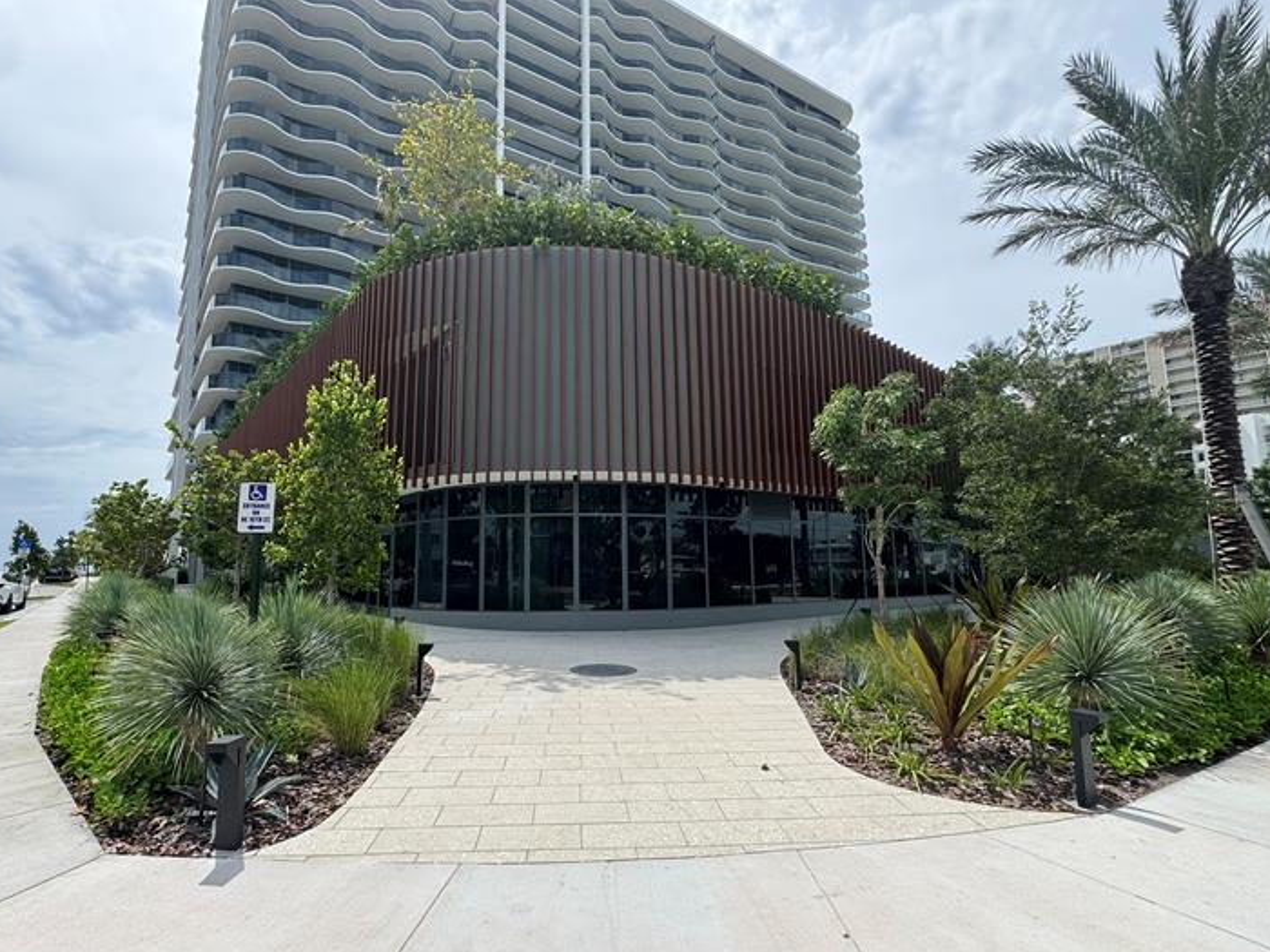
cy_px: 499
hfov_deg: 94.4
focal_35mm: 16
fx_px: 587
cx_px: 593
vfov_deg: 78.1
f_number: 2.2
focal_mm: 2.22
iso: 50
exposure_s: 1/1034
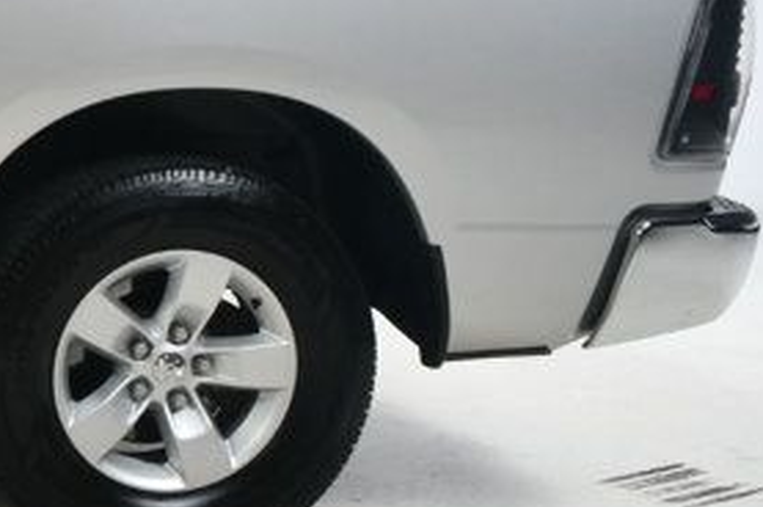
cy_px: 165
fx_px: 2350
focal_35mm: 111
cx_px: -587
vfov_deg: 12.3
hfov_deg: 15.9
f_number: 13
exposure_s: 1/160
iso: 100
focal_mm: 20
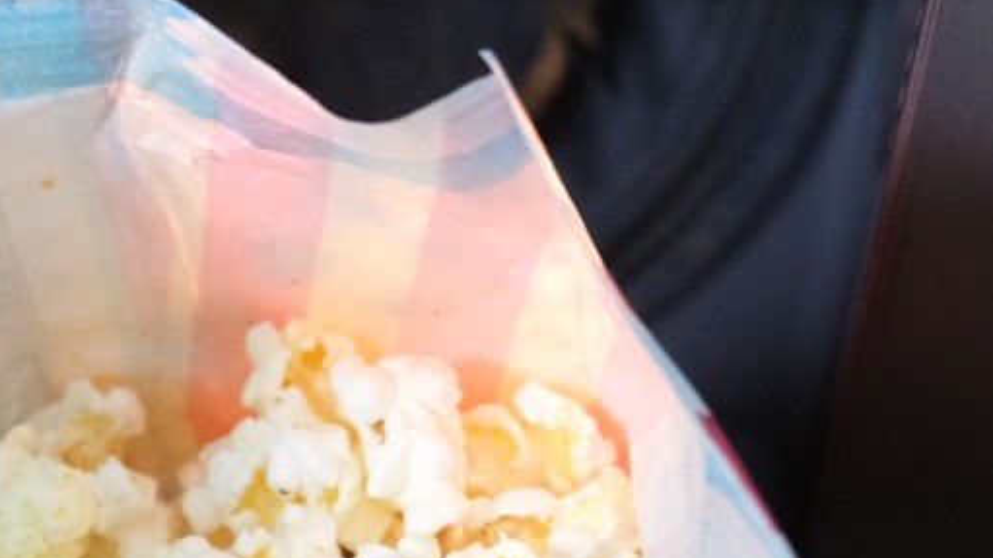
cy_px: 682
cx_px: 204
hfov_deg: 19.6
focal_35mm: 108
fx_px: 2843
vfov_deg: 11.0
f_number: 4
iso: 2000
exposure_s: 1/60
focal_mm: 26
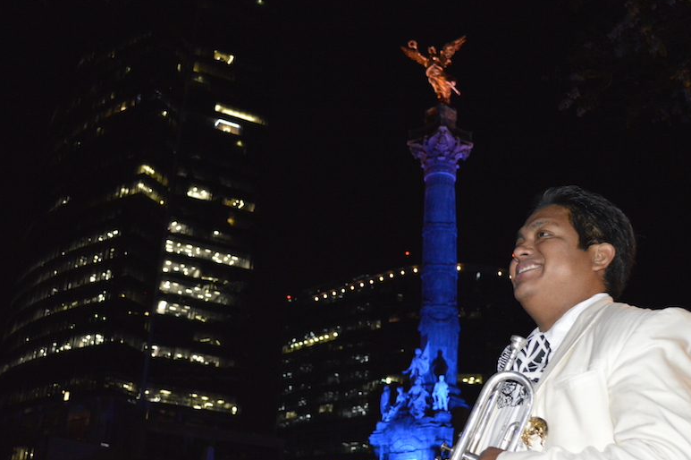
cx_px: 329
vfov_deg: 31.8
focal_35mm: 42
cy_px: 262
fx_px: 805
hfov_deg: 46.4
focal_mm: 24
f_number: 4
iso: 3200
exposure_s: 1/60
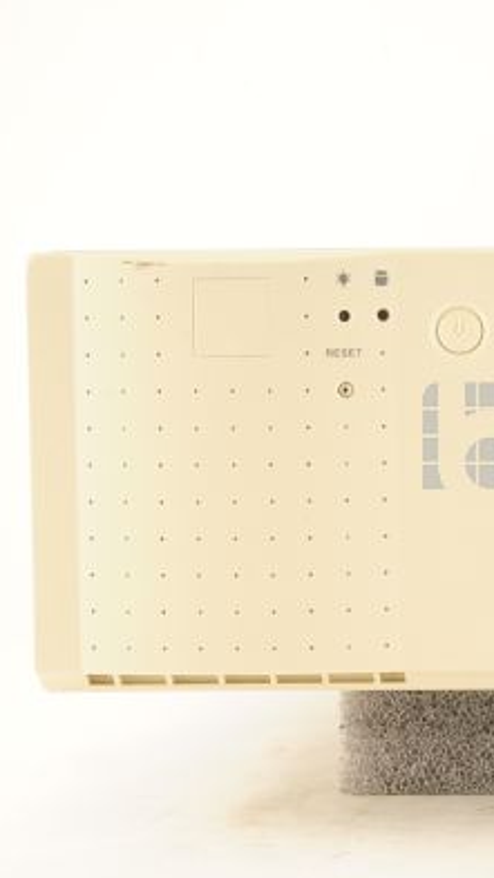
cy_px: 437
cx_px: 646
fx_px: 1863
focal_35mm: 80
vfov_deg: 26.5
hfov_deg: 14.5
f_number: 9
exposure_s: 1/125
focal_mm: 50
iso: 1600
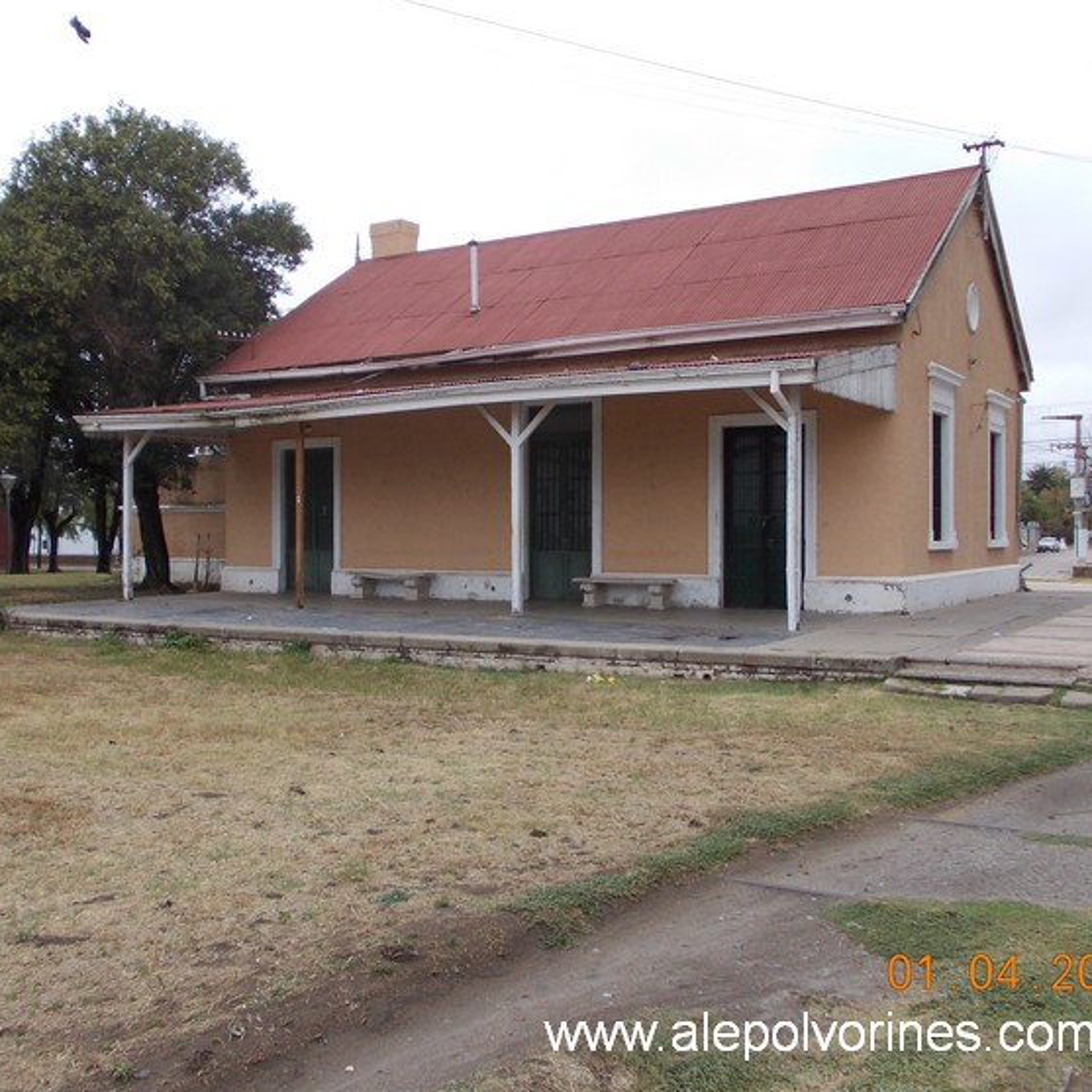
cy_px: 543
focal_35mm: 34
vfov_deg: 48.5
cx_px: 482
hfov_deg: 48.4
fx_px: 1213
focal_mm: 4
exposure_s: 1/500
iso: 80
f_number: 2.7
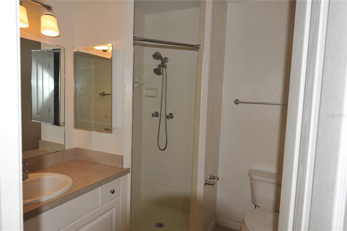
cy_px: 116
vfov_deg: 53.0
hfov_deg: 73.8
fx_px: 231
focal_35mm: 24
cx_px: 174
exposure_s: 1/60
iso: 200
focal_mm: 24
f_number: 8
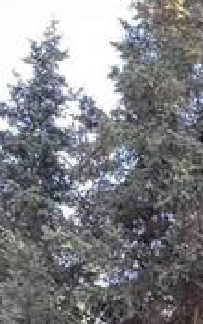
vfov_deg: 19.7
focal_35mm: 75
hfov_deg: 15.4
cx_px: 341
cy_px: 595
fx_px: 664
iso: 200
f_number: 1.8
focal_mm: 1.57
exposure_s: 1/99
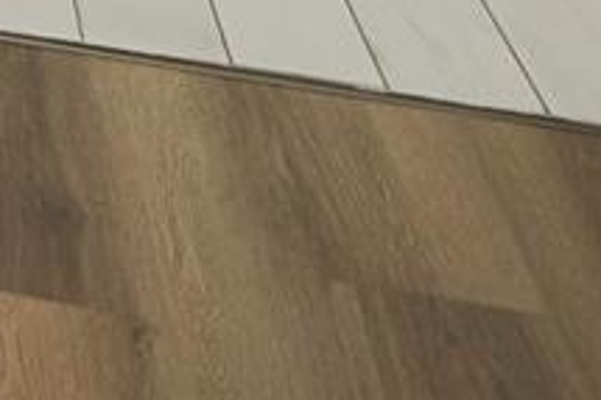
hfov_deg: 14.2
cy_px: -1060
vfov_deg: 8.2
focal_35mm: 119
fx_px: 1985
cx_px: -626
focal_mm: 16
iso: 640
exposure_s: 1/800
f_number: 5
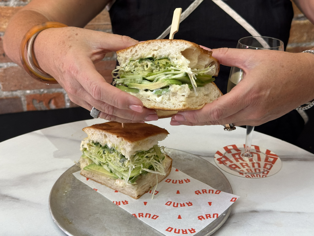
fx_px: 435
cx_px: 157
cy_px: 118
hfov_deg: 39.7
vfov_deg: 30.3
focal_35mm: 48
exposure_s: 1/50
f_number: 1.78
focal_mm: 6.76
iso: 100
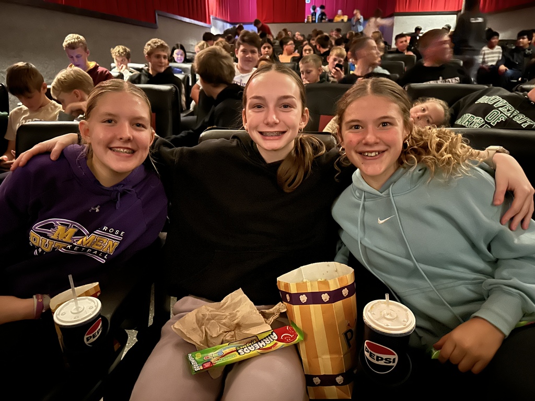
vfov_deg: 56.8
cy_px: 200
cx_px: 268
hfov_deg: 71.6
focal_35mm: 24
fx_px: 371
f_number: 1.78
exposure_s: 1/9
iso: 5000
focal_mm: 6.86
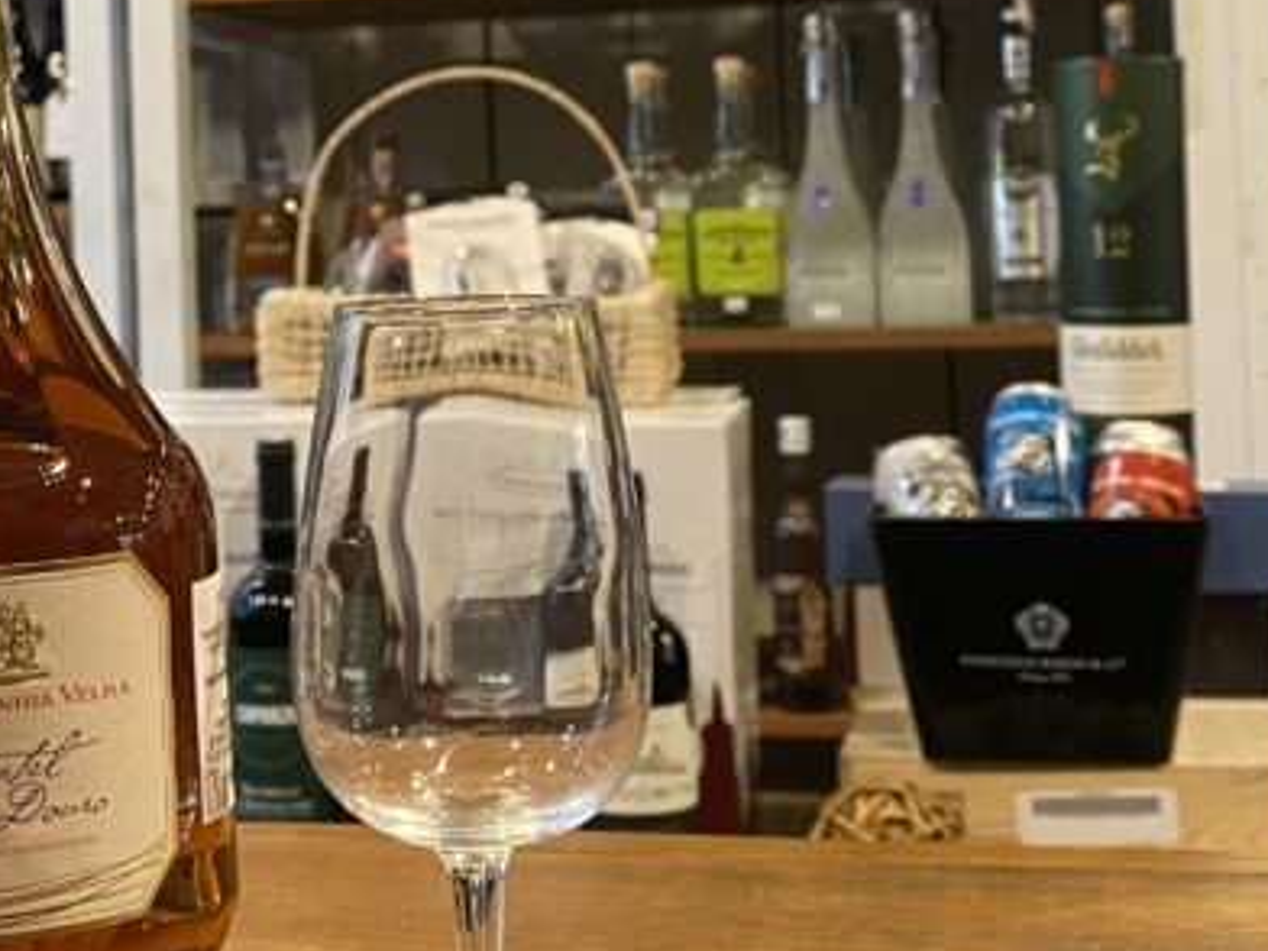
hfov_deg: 28.2
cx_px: 323
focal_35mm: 68
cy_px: 155
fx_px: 2491
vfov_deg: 21.3
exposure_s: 1/60
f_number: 1.8
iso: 400
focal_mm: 4.25
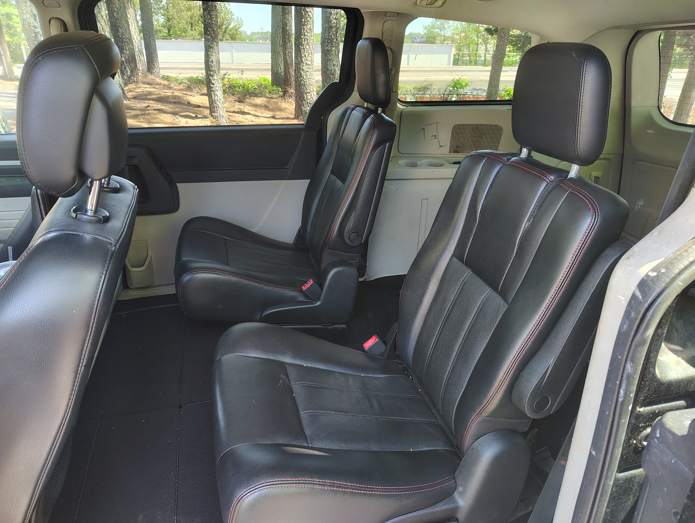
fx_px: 483
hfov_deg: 71.5
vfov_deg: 56.9
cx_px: 348
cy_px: 262
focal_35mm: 24
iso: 650
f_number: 1.8
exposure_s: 1/60
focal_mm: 5.56
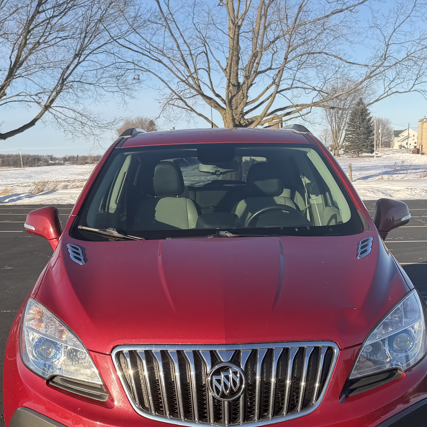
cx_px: 205
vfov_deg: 33.6
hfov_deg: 34.0
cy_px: 302
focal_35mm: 50
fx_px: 698
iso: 80
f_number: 1.78
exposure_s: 1/2232
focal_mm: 6.76
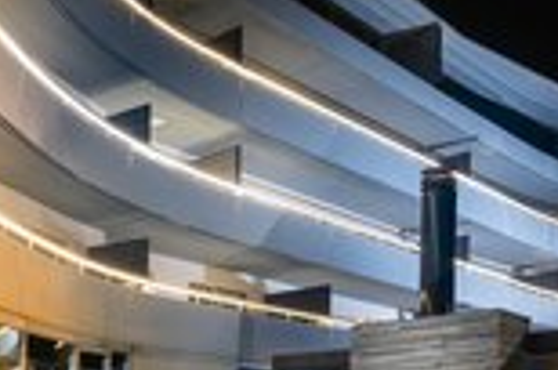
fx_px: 773
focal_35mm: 50
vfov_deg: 24.1
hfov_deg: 36.2
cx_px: 14
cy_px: 457
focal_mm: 16
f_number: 7.1
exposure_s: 1/1.25
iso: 320
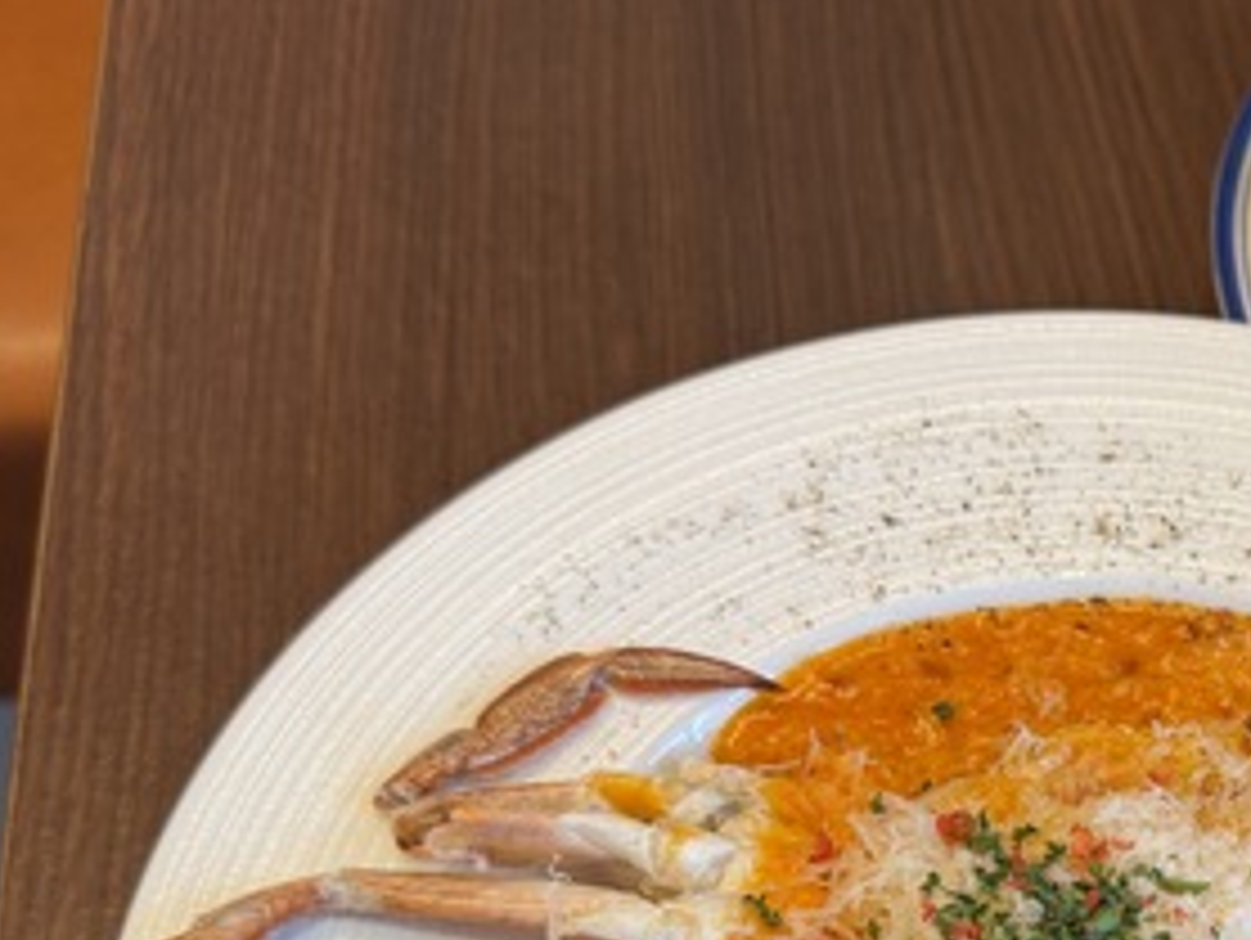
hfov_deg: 29.2
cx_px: 1303
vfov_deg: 23.1
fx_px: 2206
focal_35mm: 61
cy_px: 940
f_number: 1.78
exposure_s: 1/100
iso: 125
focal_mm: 6.76
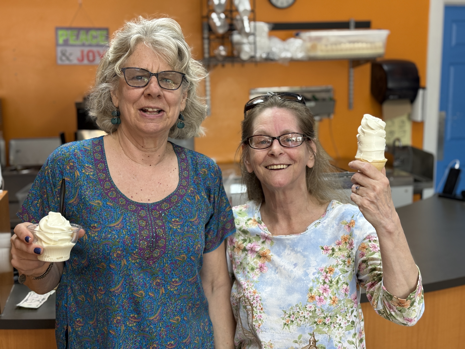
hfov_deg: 39.7
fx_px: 645
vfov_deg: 30.3
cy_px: 174
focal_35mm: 48
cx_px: 232
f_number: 1.78
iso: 100
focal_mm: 6.76
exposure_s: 1/60
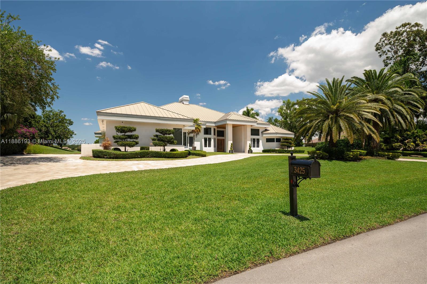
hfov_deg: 95.0
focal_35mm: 16
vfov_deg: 71.9
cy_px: 142
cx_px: 214
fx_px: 195
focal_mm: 16.5
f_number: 8
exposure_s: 1/160
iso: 200
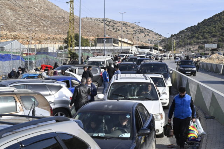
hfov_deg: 28.9
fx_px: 435
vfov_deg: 19.4
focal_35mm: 70
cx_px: 112
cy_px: 74
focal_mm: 70
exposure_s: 1/400
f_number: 13
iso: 400
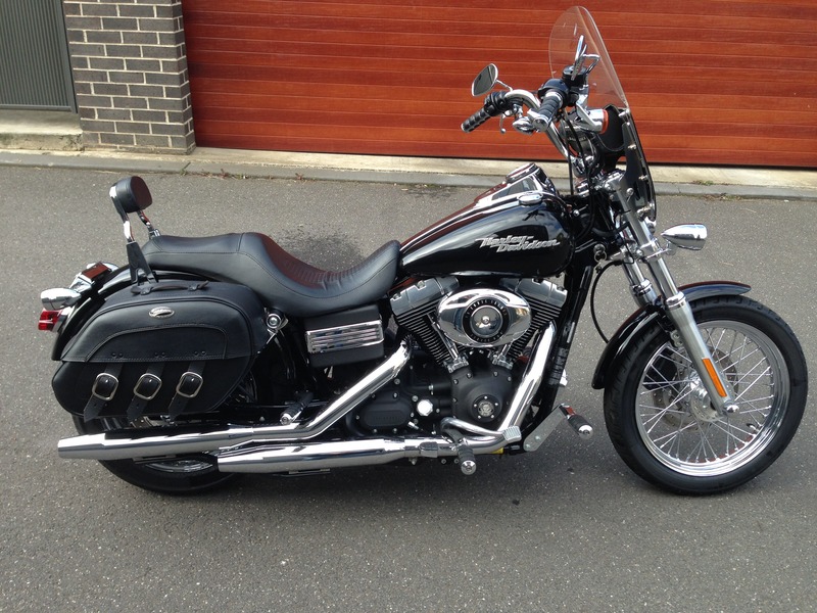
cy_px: 306
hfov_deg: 55.4
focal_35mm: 33
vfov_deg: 42.9
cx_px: 408
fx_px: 779
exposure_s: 1/328
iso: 50
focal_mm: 4.12
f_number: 2.4
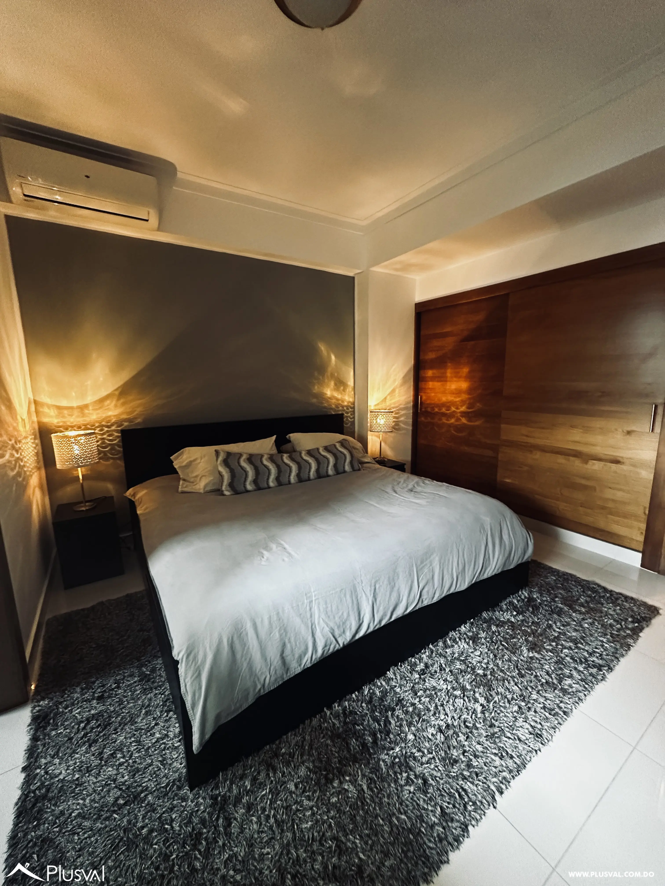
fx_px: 359
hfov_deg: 85.7
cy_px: 443
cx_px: 332
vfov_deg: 102.1
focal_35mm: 14
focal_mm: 2.22
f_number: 2.2
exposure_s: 1/60
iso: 640
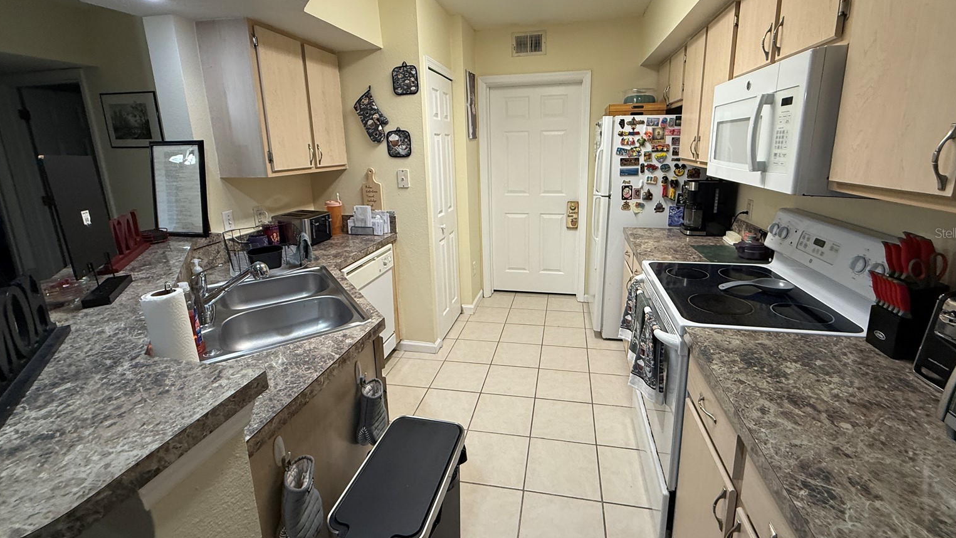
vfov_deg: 66.8
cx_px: 493
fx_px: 406
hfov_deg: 99.3
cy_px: 233
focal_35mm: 16
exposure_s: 1/60
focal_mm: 2.22
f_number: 2.2
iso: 160
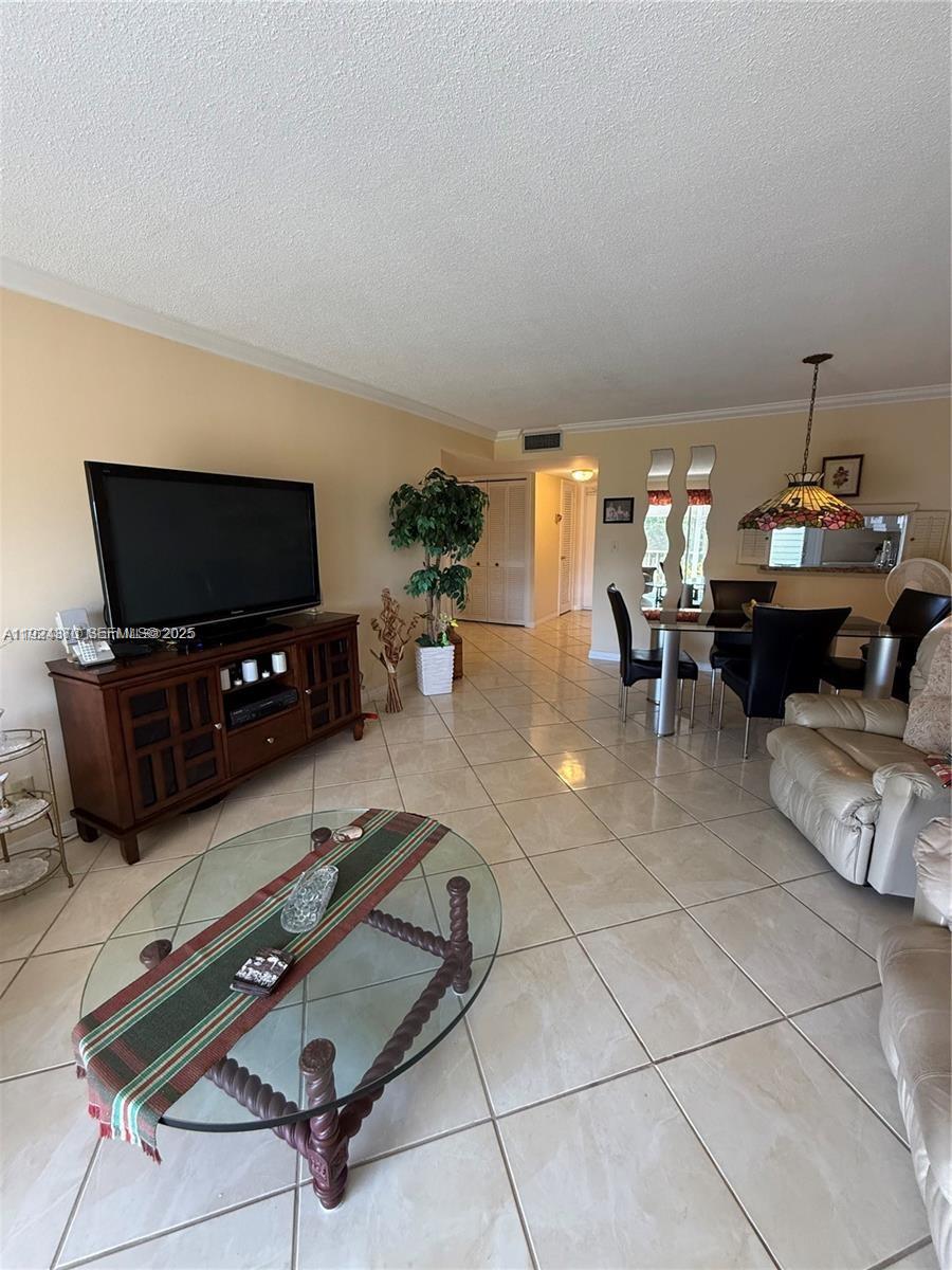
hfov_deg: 85.7
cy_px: 635
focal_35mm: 14
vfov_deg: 102.1
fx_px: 513
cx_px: 476
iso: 400
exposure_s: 1/88
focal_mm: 2.22
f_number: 2.2
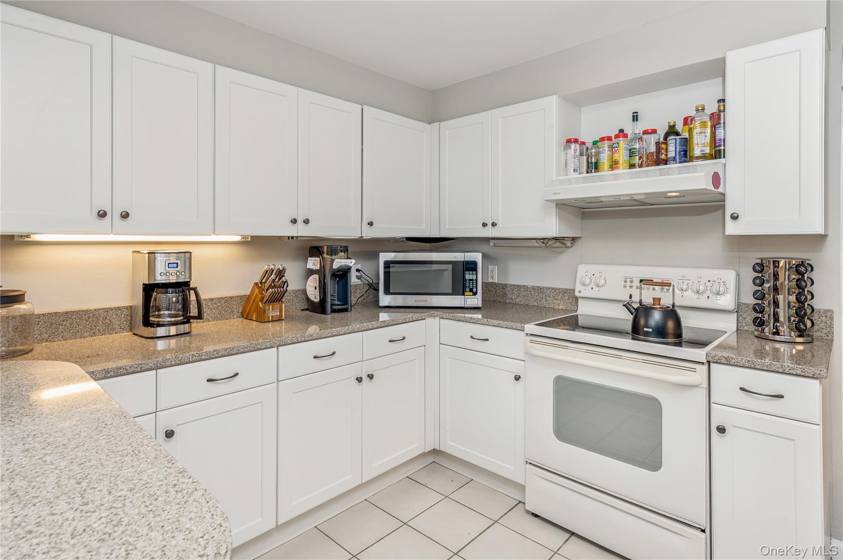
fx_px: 433
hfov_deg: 88.5
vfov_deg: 65.9
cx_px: 422
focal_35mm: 18
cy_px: 280
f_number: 11
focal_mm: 18.5
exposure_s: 1/3.33
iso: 200
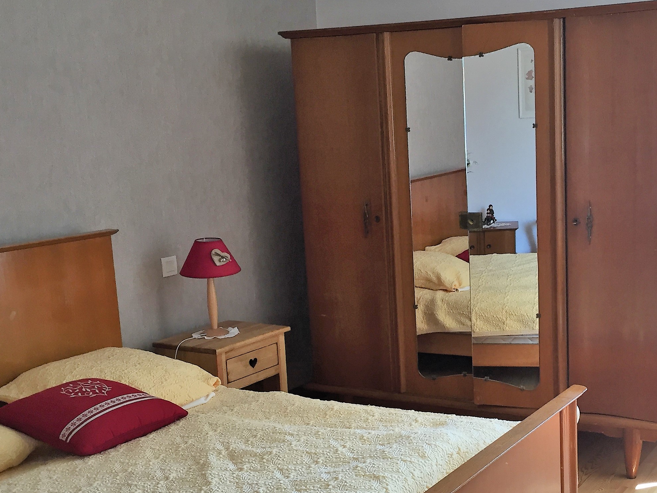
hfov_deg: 38.8
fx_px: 911
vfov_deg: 30.2
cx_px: 474
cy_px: 288
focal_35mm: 48
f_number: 2.2
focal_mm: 4.15
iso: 32
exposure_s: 1/33
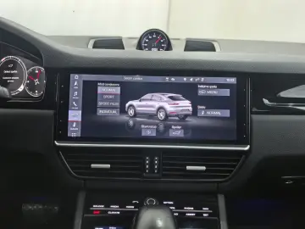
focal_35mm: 27
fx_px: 238
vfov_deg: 51.4
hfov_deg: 65.3
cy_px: 114
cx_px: 152
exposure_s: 1/60
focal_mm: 6.98
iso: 400
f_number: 2
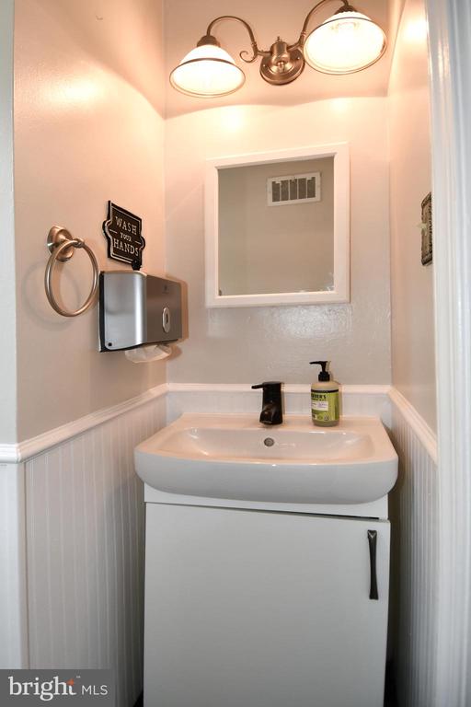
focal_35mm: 18
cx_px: 236
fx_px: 353
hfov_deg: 67.4
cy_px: 354
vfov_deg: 90.0
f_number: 4
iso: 280
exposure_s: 1/60
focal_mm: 12
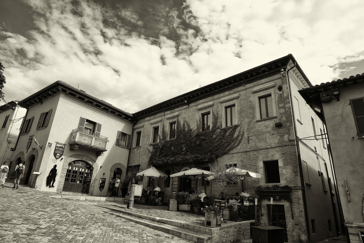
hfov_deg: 81.2
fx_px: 212
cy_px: 122
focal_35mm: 21
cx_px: 182
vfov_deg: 59.5
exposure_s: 1/160
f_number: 10
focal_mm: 14
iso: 200
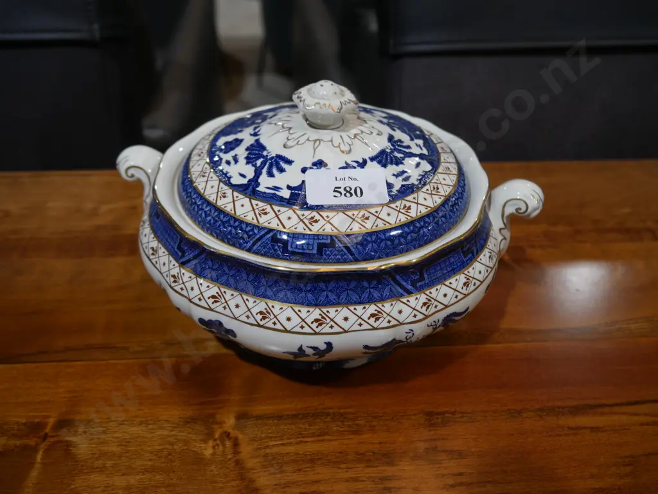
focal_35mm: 30
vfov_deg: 46.8
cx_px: 329
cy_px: 247
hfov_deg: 59.9
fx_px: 571
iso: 200
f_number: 3.6
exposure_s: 1/100
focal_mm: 15
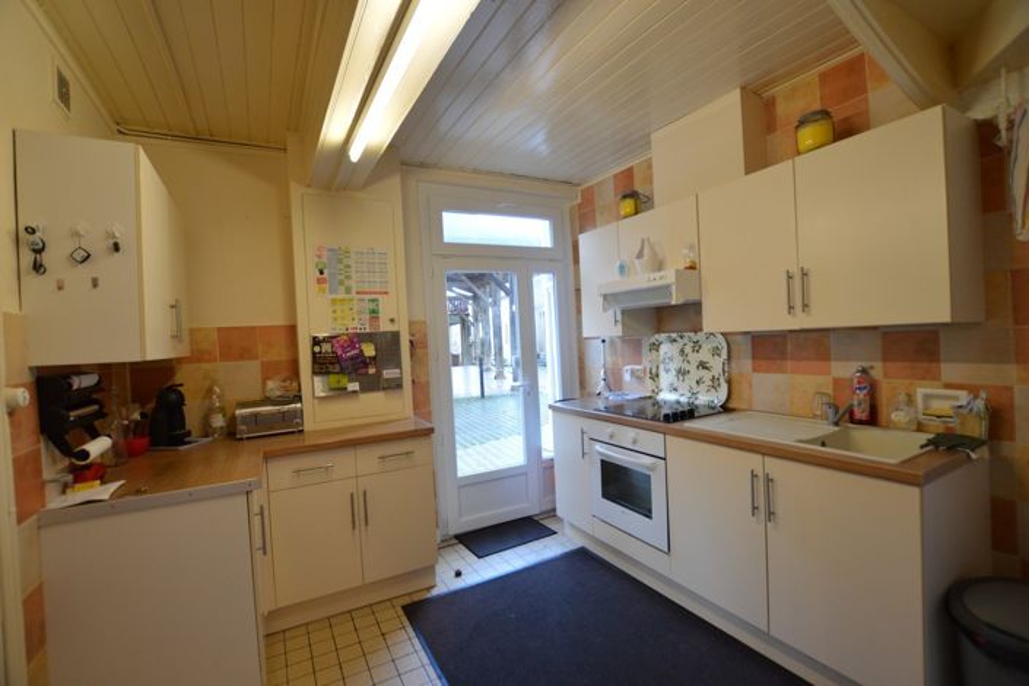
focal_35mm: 15
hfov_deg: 100.4
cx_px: 514
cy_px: 343
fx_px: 429
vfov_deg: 77.3
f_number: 3.5
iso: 800
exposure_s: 1/60
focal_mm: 10
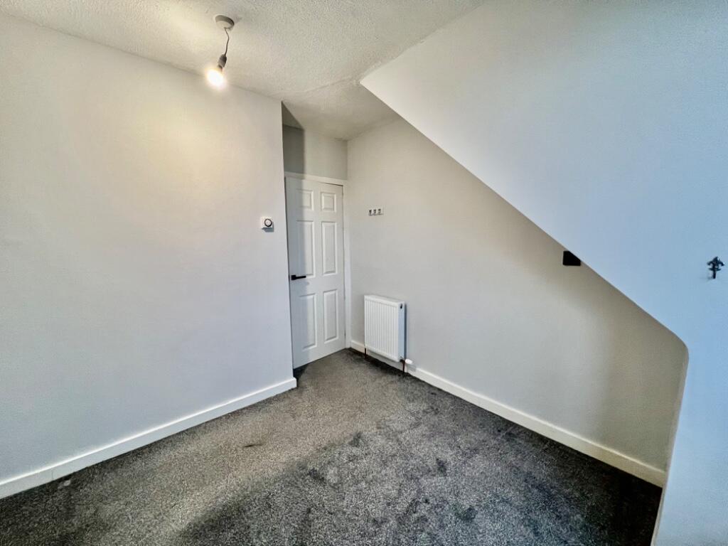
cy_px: 273
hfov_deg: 106.2
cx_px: 364
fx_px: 273
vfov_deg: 89.9
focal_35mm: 13
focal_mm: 1.57
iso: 250
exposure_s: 1/50
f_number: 1.8
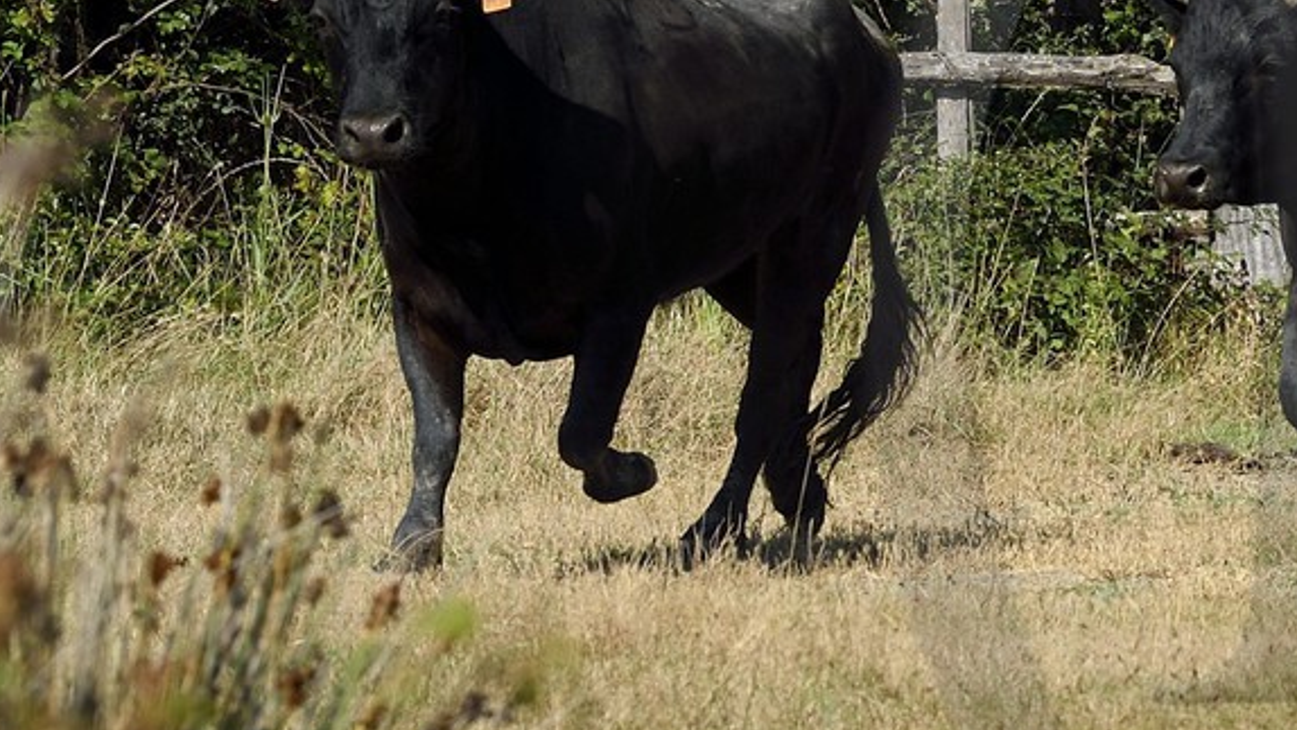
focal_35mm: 555
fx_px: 19089
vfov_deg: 2.2
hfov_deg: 3.9
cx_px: 1792
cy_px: 334
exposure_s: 1/800
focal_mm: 190
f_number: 8
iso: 200
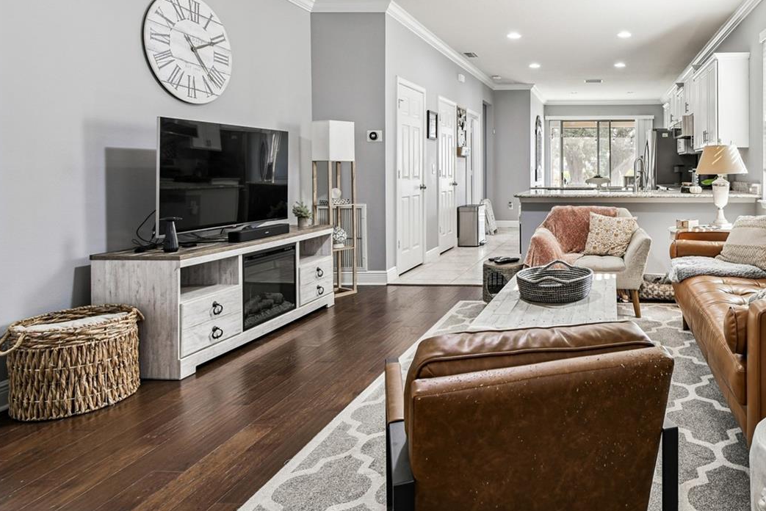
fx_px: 489
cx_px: 578
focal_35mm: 23
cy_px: 178
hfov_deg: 70.8
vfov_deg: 54.2
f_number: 7.1
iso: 100
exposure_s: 1/5
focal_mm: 10
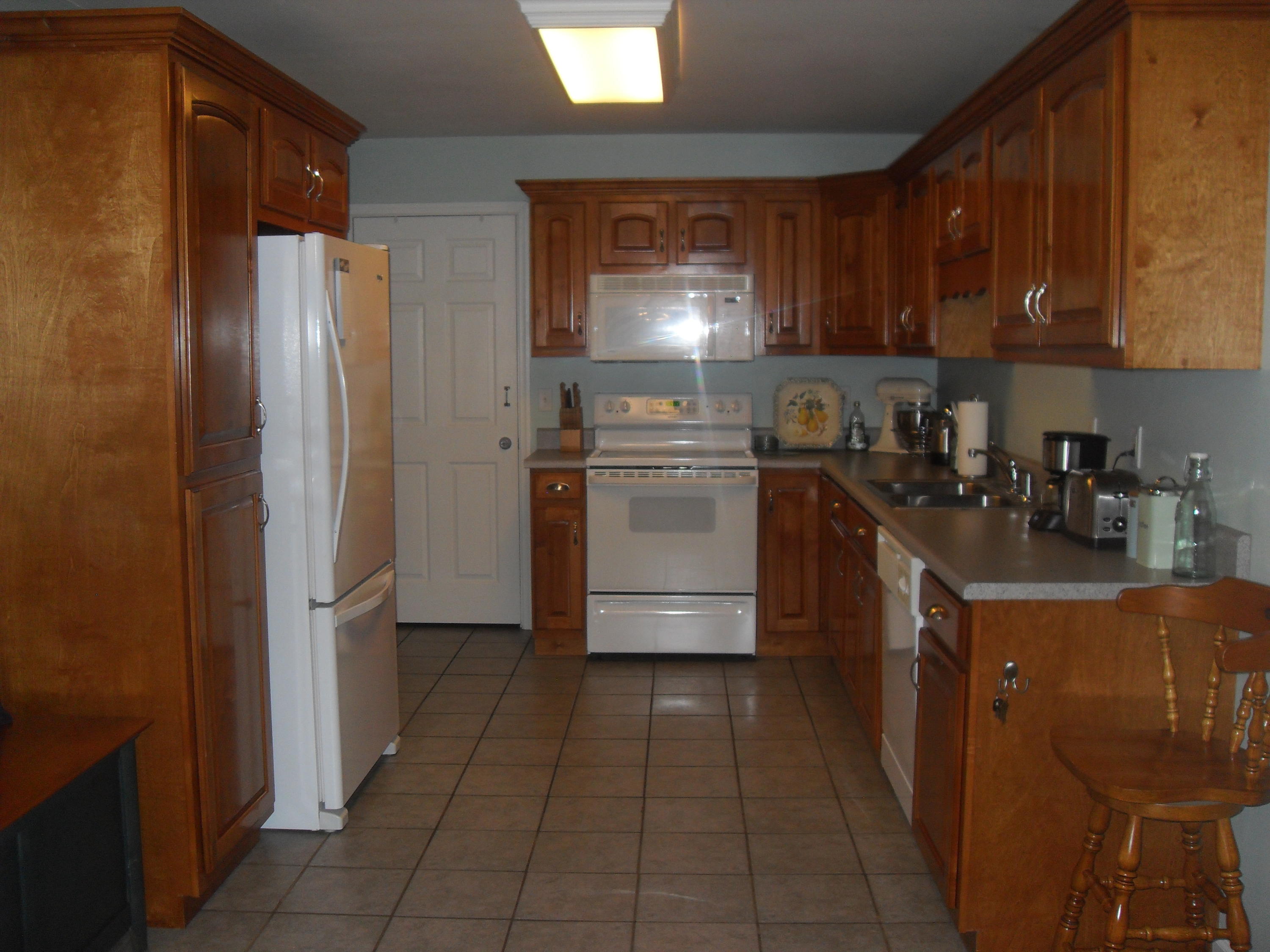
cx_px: 635
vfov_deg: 41.8
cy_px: 476
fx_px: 1247
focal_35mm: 34
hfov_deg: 54.0
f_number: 2.8
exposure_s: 1/45
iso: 100
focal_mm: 6.3
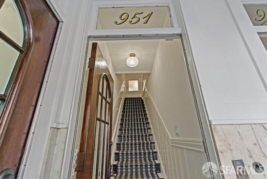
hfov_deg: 96.7
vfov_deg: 73.9
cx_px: 134
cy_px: 90
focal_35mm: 16
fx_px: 119
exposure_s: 1/20
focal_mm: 16
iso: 100
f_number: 8
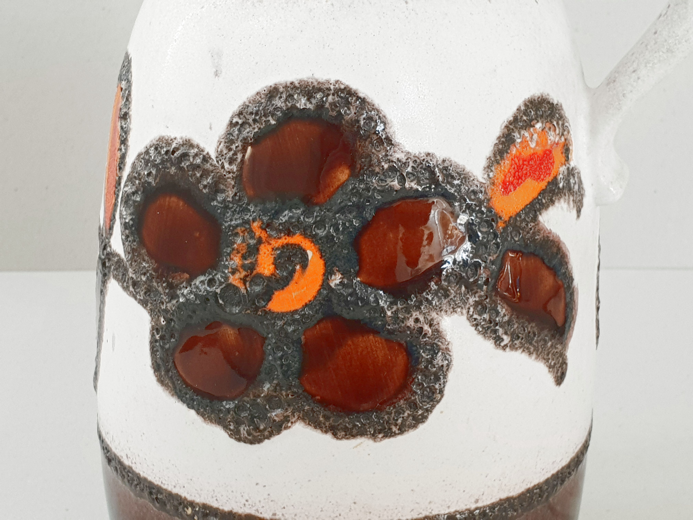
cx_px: 346
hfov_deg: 67.3
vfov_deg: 53.1
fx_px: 521
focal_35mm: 26
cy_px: 260
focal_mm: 4.3
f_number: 2.4
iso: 80
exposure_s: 1/100
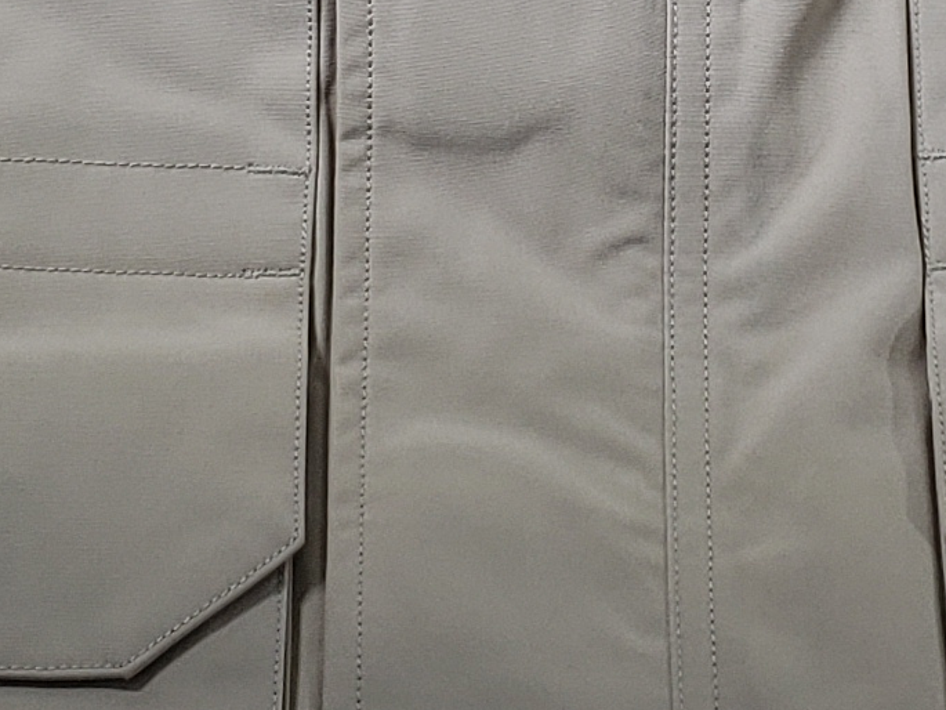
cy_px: -1
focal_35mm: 153
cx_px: 657
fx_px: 4182
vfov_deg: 9.6
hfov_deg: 12.9
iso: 50
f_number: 1.5
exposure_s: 1/326
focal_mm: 4.3
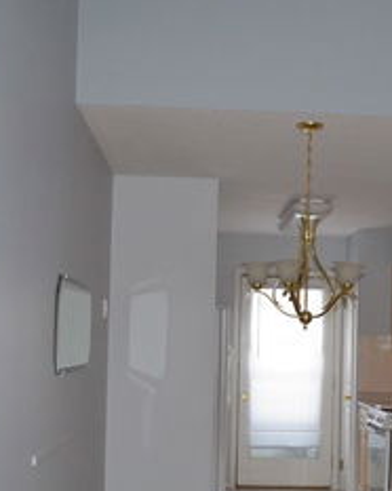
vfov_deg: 27.8
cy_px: 317
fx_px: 987
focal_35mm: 68
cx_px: 276
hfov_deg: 22.3
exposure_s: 1/60
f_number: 3.8
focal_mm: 22
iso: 2500
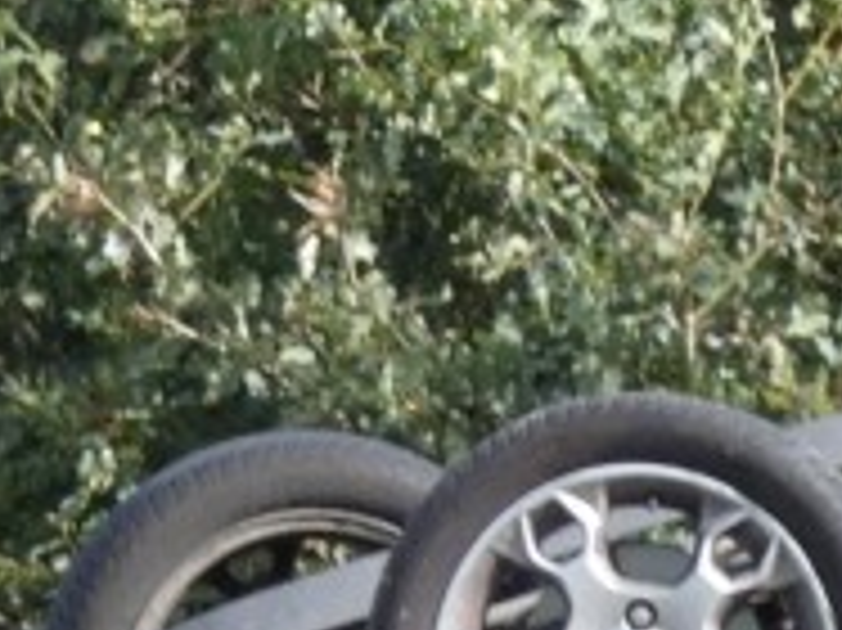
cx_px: 1504
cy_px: 252
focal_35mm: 1361
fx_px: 33084
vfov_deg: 1.1
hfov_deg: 1.5
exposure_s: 1/100
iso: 80
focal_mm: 31.7
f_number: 5.5
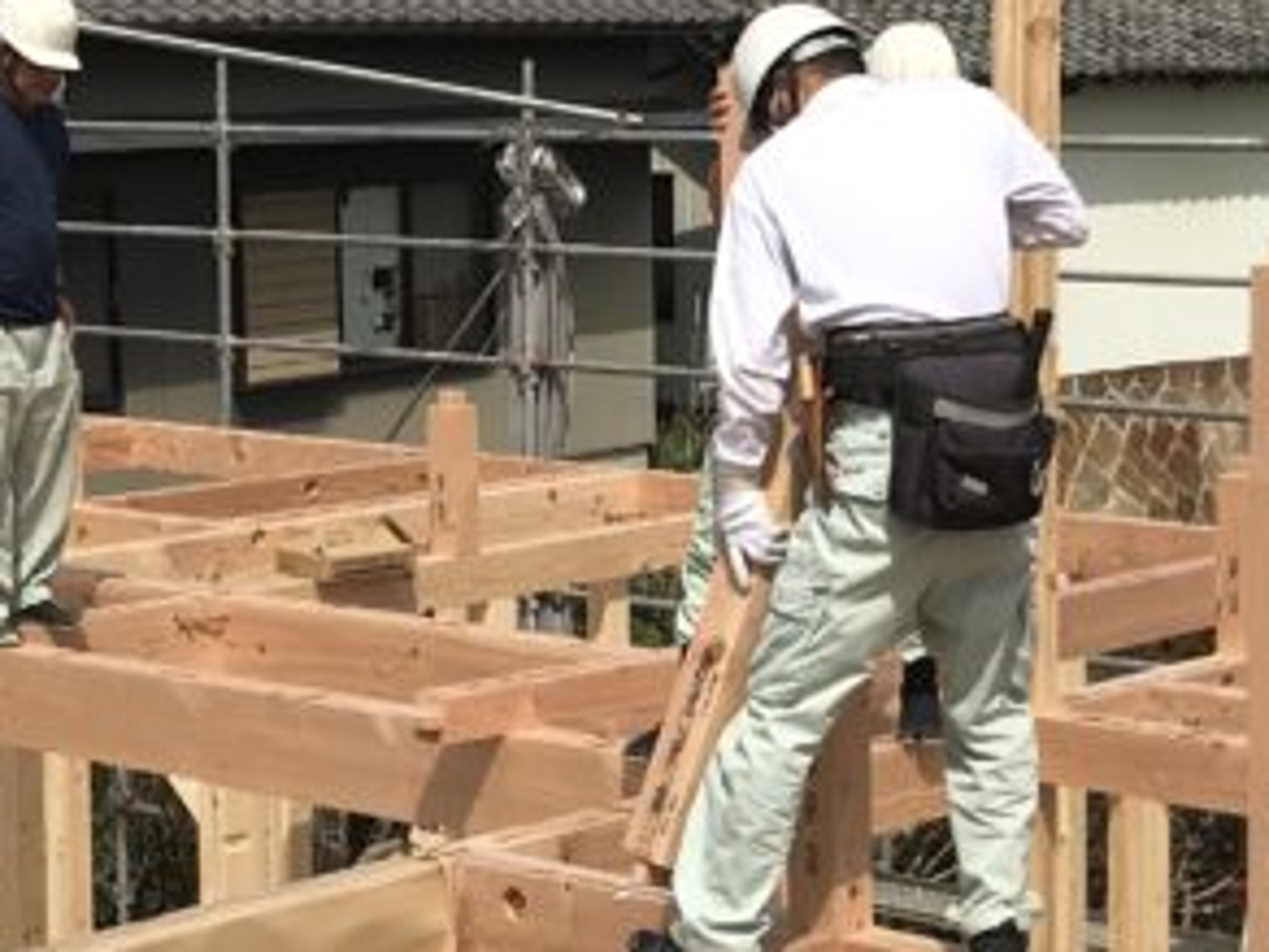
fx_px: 3519
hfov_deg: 20.4
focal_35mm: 96
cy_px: 469
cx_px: 700
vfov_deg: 15.4
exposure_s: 1/3831
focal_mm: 3.99
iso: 20
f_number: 1.8
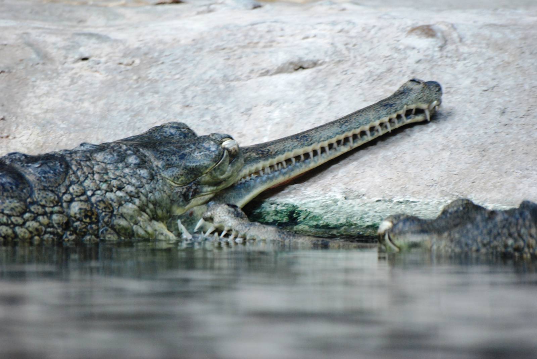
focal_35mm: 405
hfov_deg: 5.1
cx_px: 268
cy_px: 180
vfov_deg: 3.4
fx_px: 6048
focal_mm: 270
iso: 1000
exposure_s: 1/50
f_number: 5.6
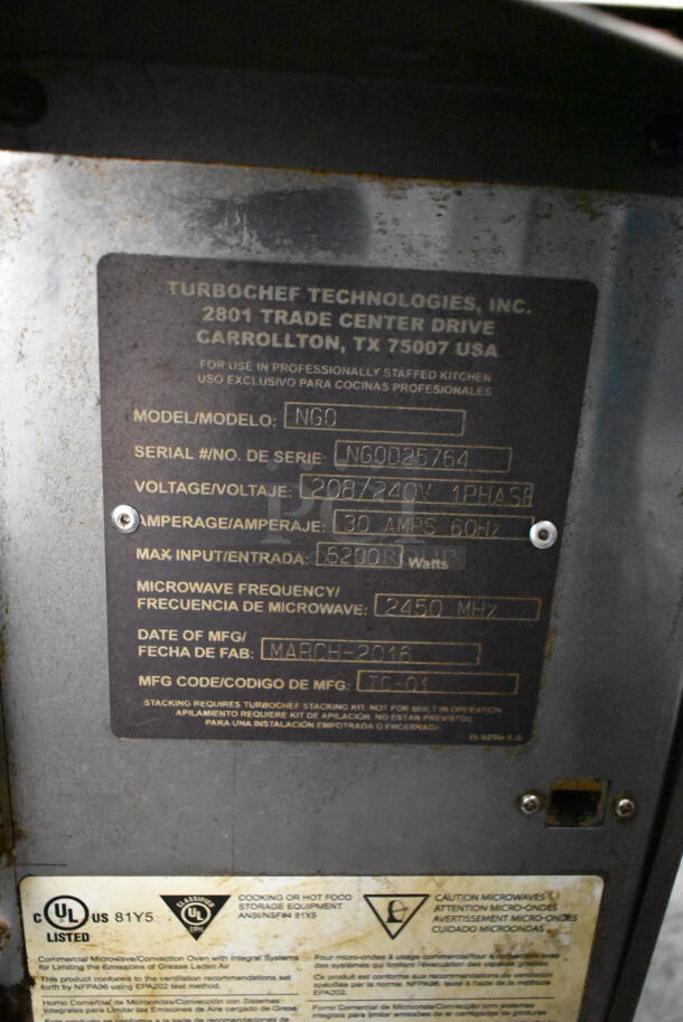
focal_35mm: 32
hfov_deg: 41.8
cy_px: 511
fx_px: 895
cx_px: 342
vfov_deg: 59.5
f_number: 3.8
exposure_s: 1/30
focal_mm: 21
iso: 12800
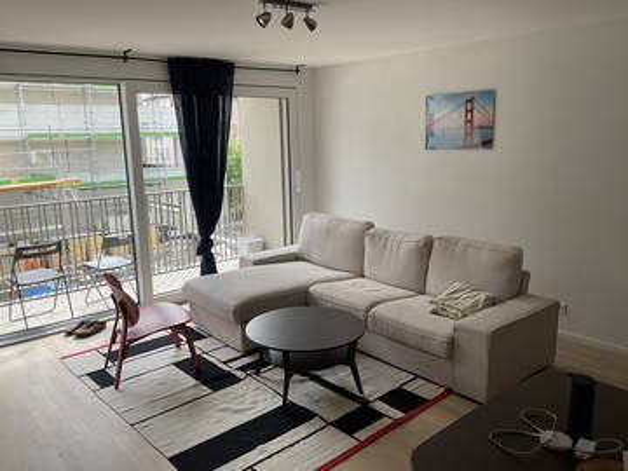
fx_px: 526
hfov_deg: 61.7
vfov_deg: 48.2
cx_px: 314
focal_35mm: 29
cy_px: 236
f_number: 1.8
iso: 16
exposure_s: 1/152
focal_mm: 3
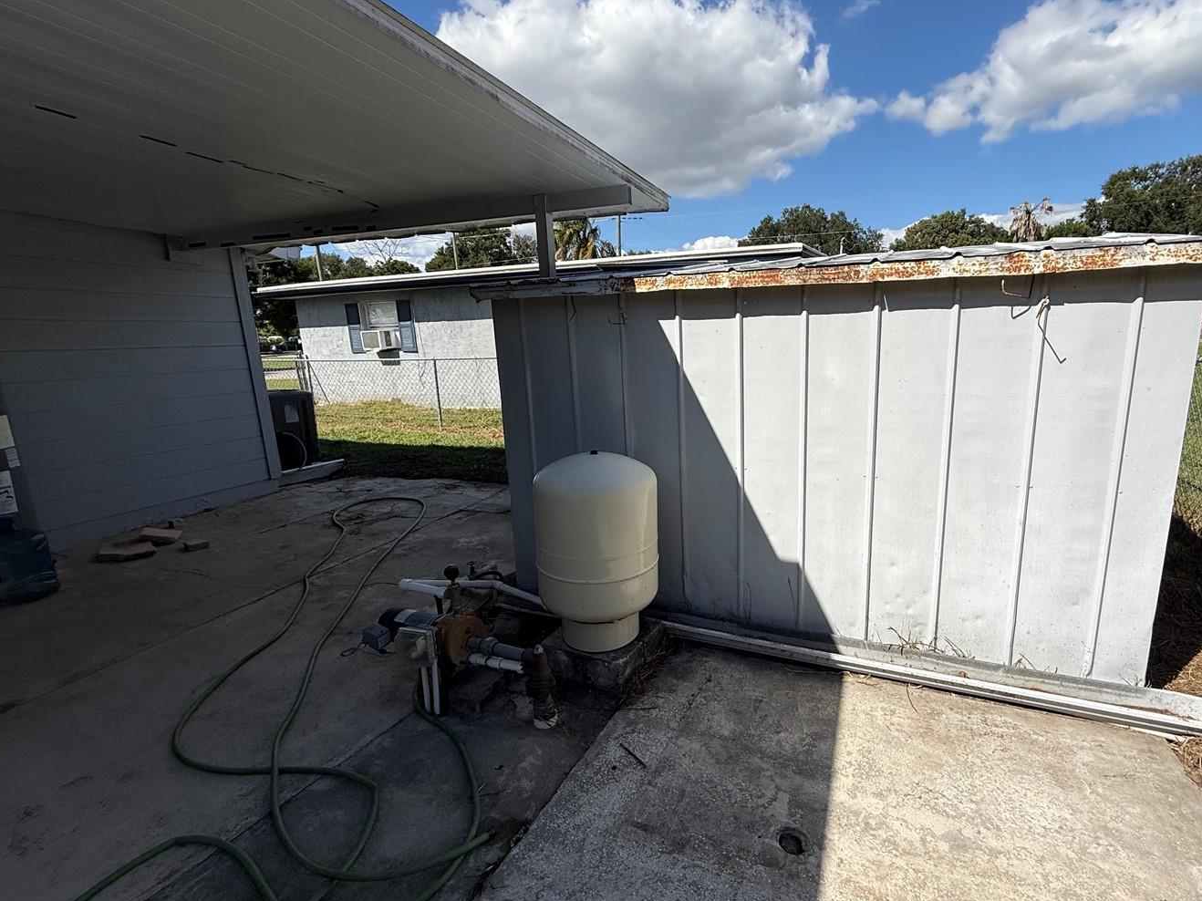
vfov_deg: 74.7
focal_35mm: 17
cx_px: 679
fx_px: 590
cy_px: 459
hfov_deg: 90.6
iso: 50
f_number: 2.2
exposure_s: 1/3289
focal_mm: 2.22
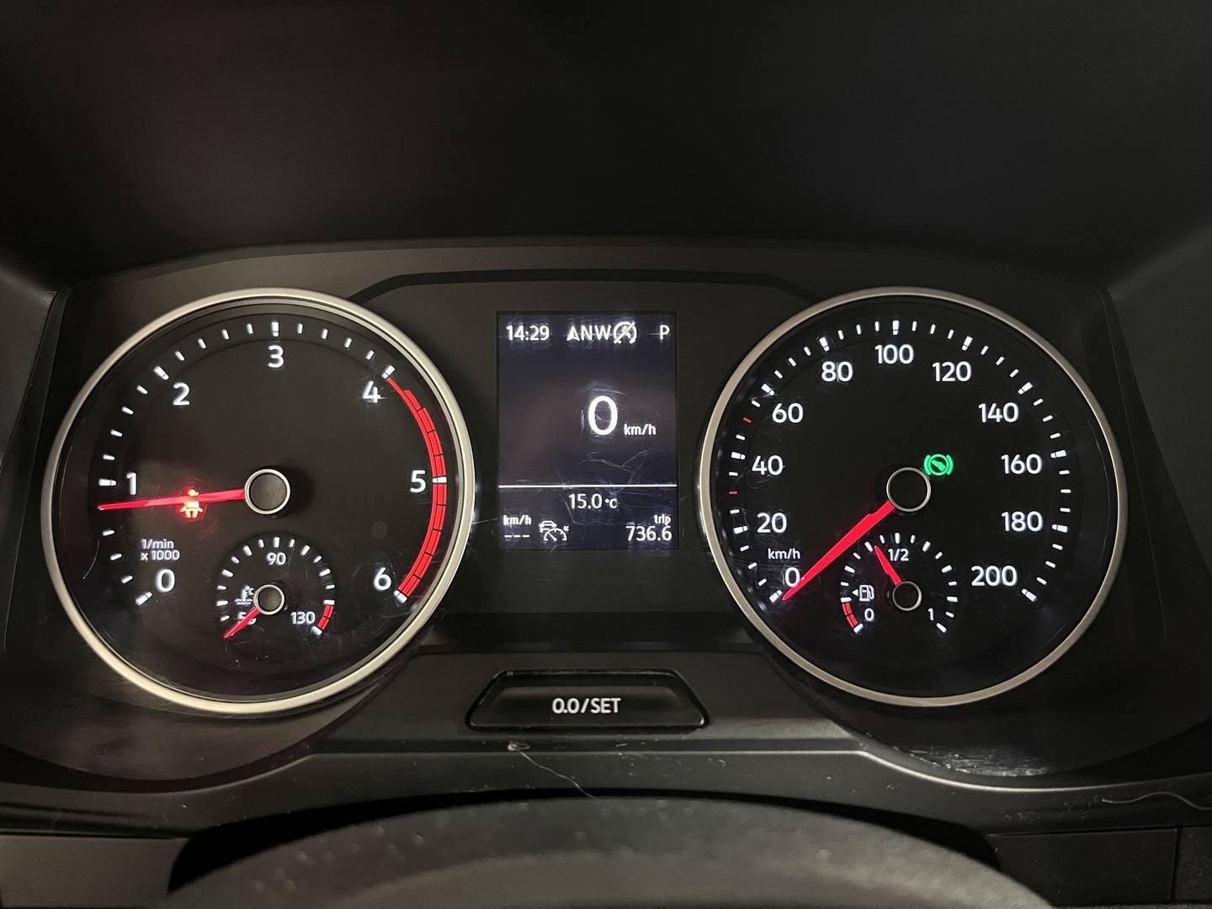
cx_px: 606
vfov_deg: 53.1
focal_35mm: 26
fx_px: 910
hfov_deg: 67.3
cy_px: 454
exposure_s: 1/28
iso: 1000
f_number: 1.6
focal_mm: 5.1
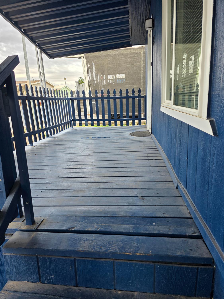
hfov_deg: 58.9
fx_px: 198
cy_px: 150
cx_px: 112
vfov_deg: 73.9
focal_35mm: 23
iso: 80
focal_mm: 6.3
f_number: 1.7
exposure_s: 1/180
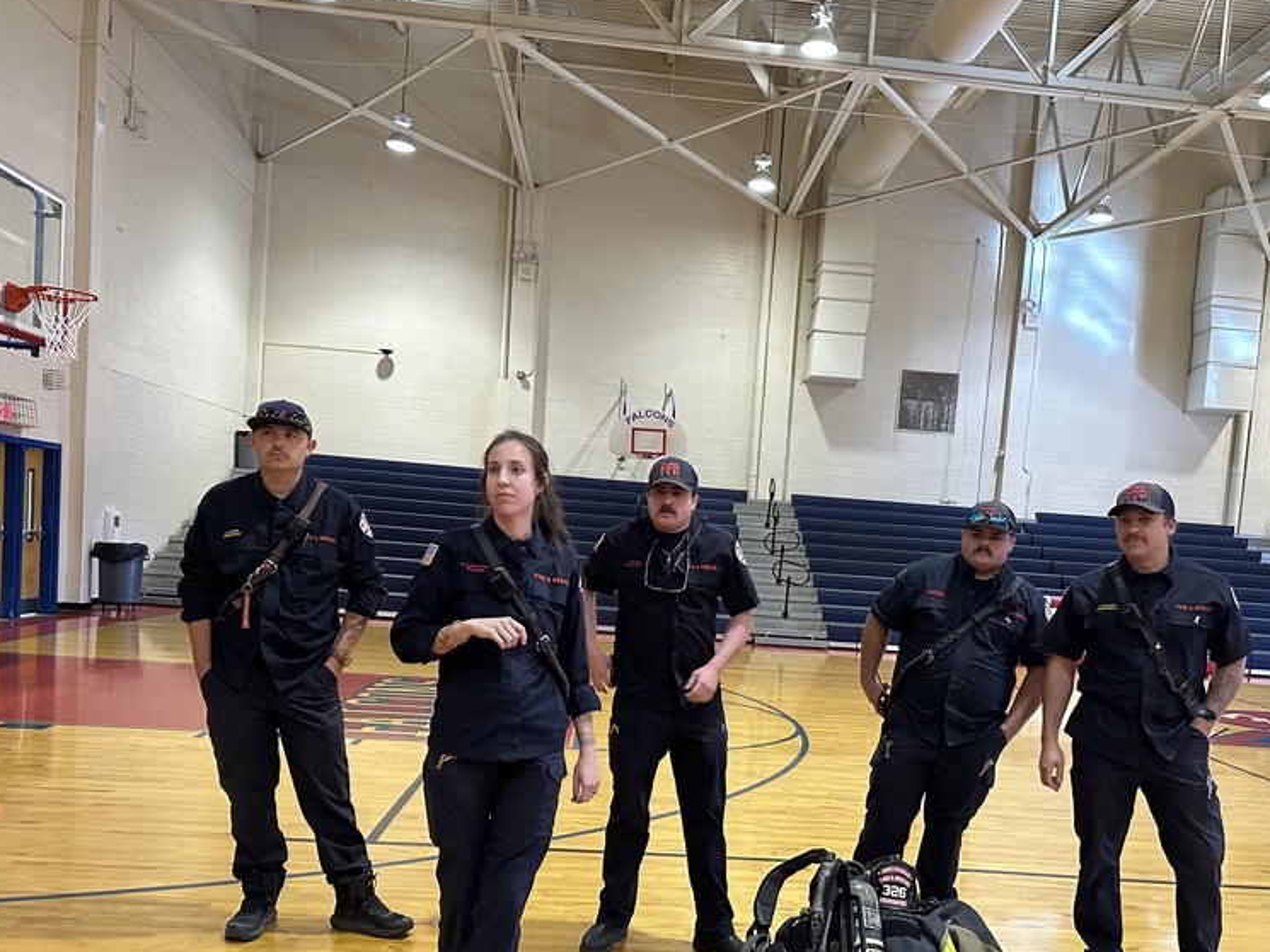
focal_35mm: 33
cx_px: 743
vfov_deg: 42.3
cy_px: 642
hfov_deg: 55.1
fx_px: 1211
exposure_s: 1/60
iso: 400
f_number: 1.78
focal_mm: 6.86
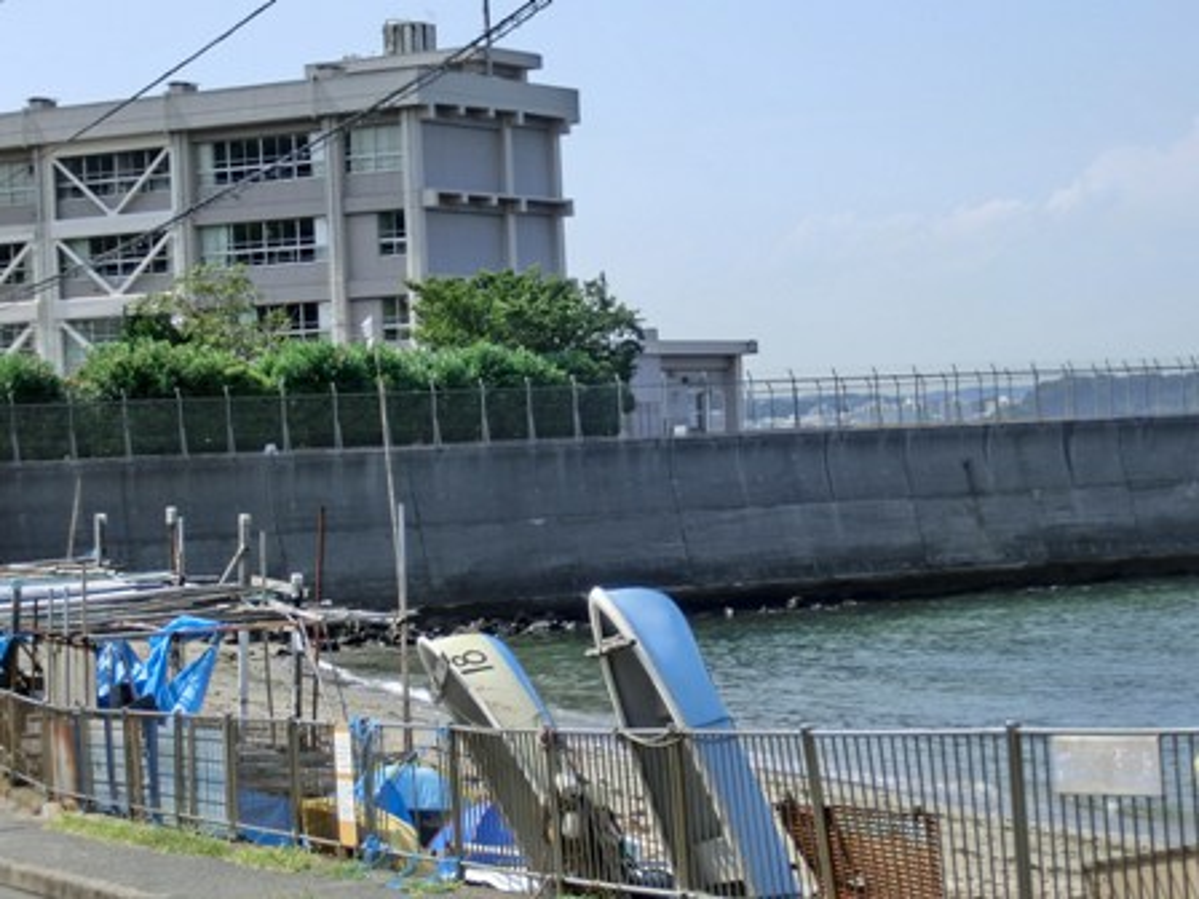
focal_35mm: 96
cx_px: 600
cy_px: 450
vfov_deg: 15.4
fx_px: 3325
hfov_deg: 20.4
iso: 100
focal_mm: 17.06
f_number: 5.3
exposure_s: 1/400
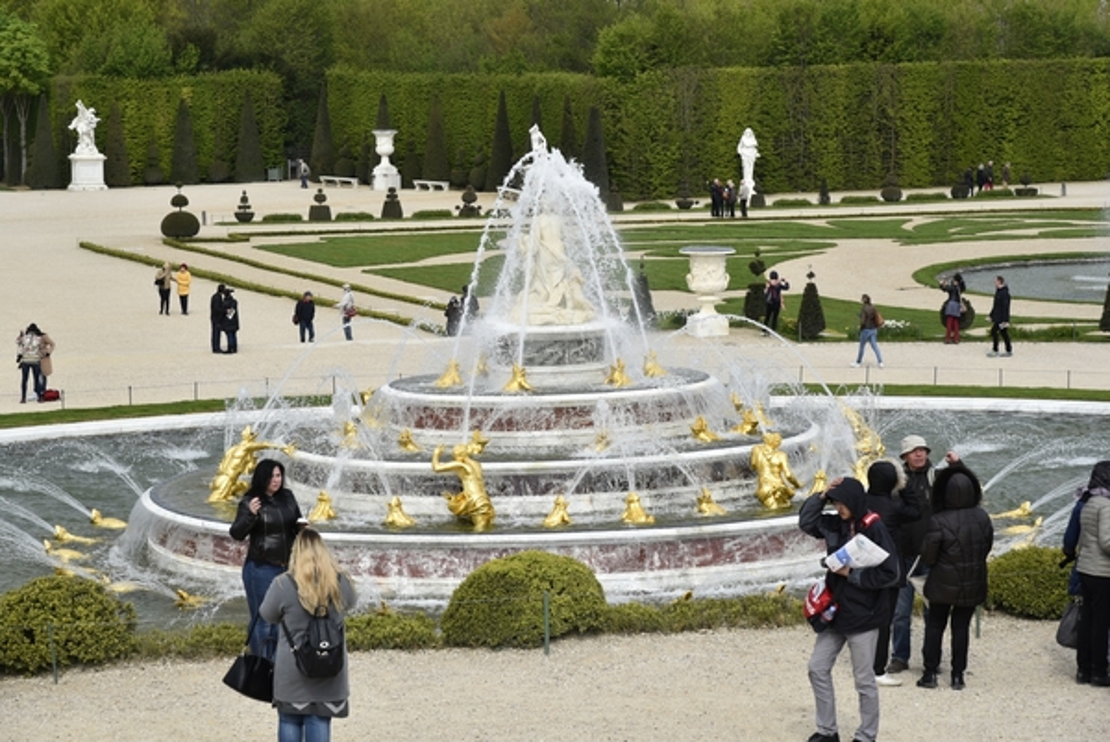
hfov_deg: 17.0
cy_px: 371
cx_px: 555
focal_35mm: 120
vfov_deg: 11.4
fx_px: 3703
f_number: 10
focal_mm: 120
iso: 200
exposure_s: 1/400
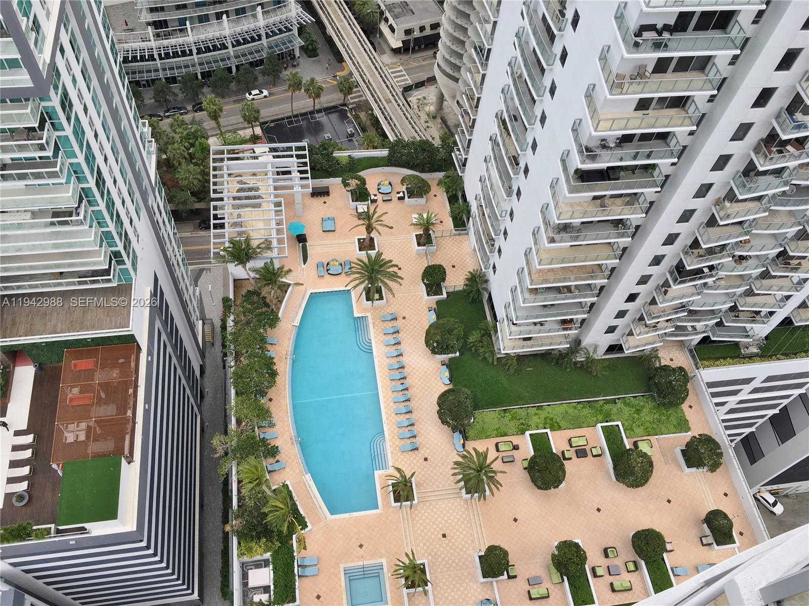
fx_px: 678
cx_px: 404
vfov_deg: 48.2
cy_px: 303
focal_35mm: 29
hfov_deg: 61.7
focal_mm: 4.15
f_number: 2.2
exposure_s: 1/245
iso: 25
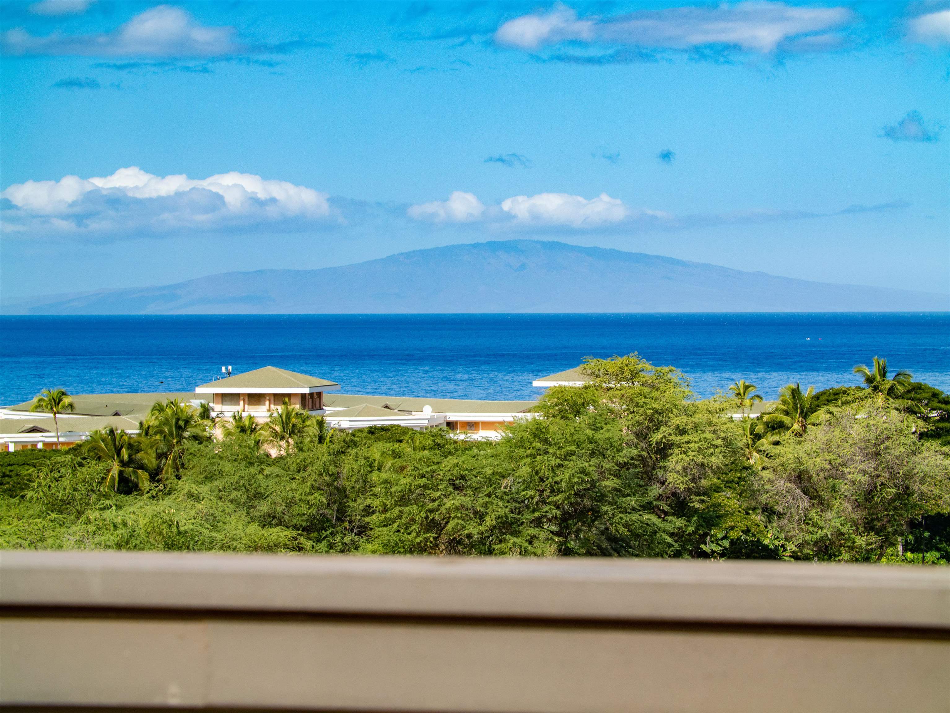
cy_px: 356
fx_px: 3295
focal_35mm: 120
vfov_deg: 12.4
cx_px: 475
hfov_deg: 16.4
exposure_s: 1/400
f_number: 8
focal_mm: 60
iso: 400
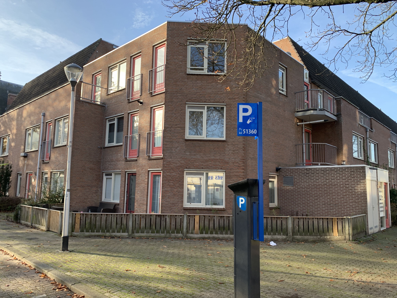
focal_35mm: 26
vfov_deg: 53.1
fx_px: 298
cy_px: 149
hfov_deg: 67.3
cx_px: 198
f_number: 1.8
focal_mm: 4.25
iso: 25
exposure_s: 1/323
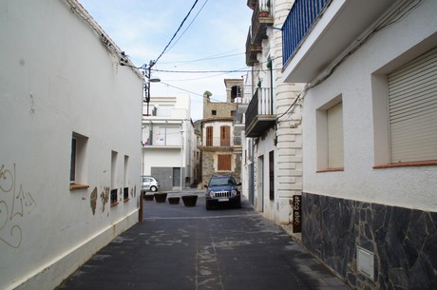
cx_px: 218
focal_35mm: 27
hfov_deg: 67.5
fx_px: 327
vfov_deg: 47.8
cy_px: 145
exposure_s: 1/50
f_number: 11
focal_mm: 18
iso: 100
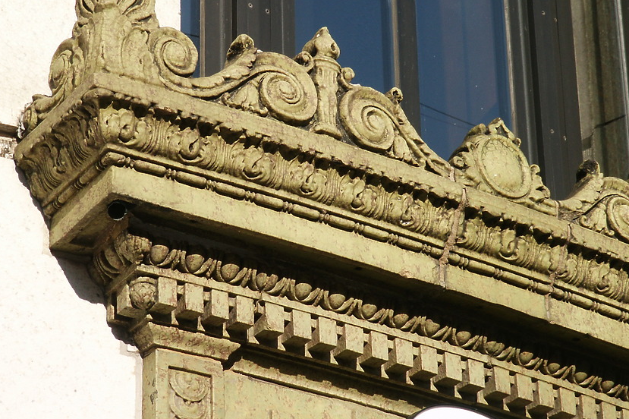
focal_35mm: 157
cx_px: 306
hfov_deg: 13.1
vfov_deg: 8.7
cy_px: 164
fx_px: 2742
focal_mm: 28.23
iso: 64
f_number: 8
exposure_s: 1/125
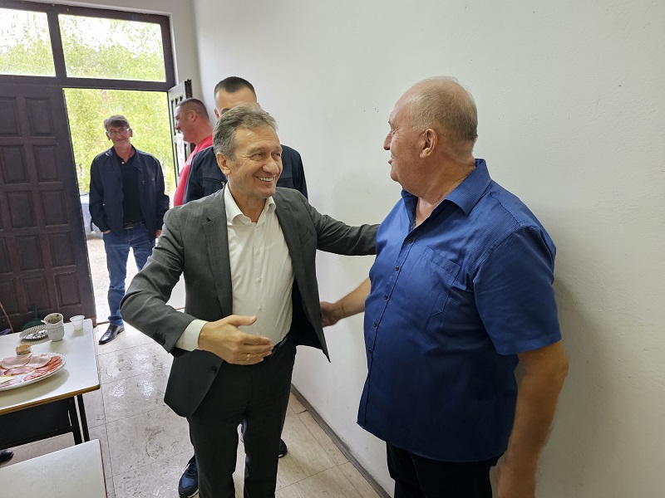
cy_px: 249
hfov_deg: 73.9
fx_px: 442
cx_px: 332
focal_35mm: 23
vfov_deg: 58.9
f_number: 1.7
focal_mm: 6.3
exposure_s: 1/100
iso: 640
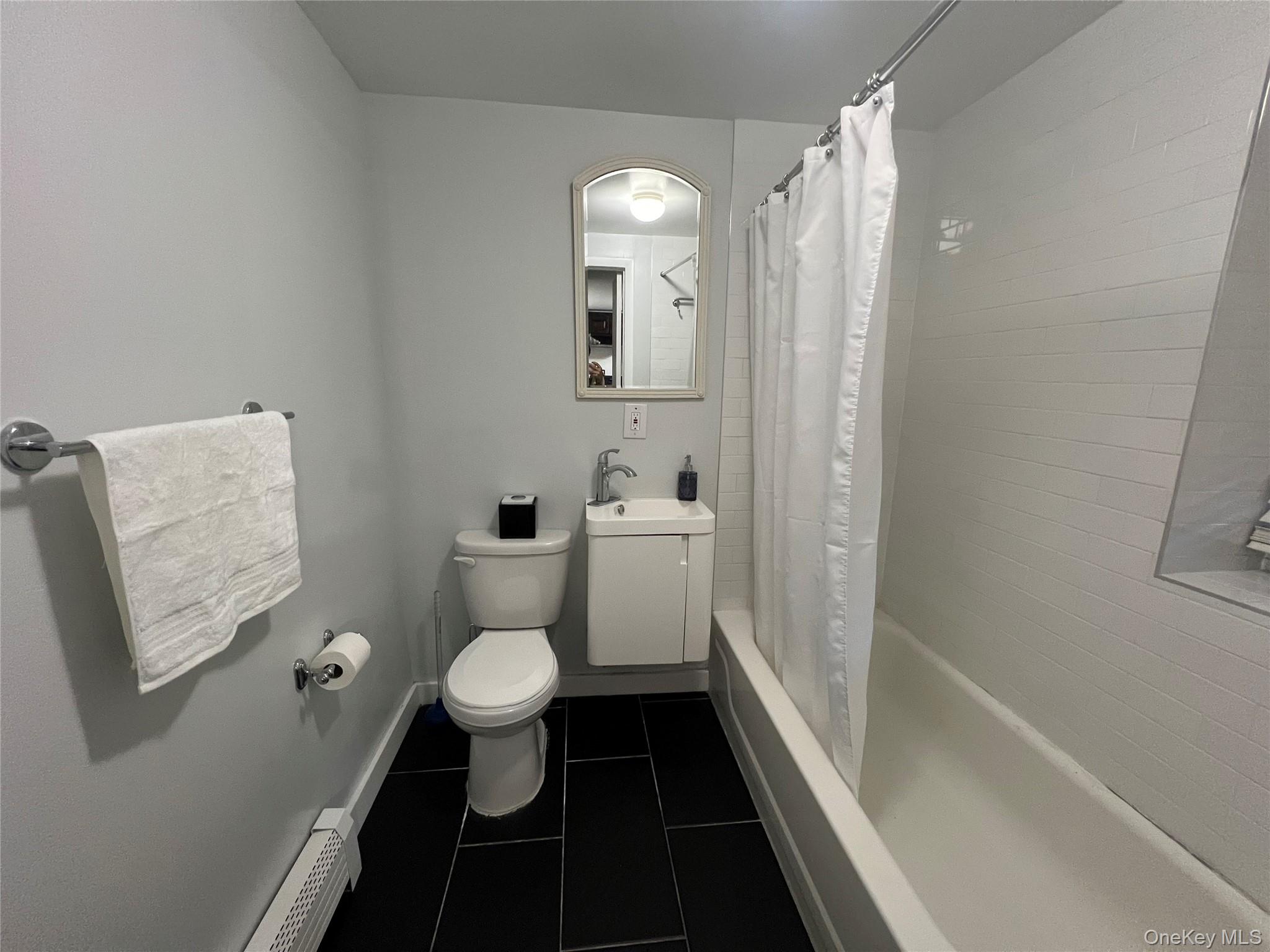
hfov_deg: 106.2
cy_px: 476
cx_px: 635
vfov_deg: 89.9
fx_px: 477
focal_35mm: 13
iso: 400
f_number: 1.8
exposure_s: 1/60
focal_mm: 1.57
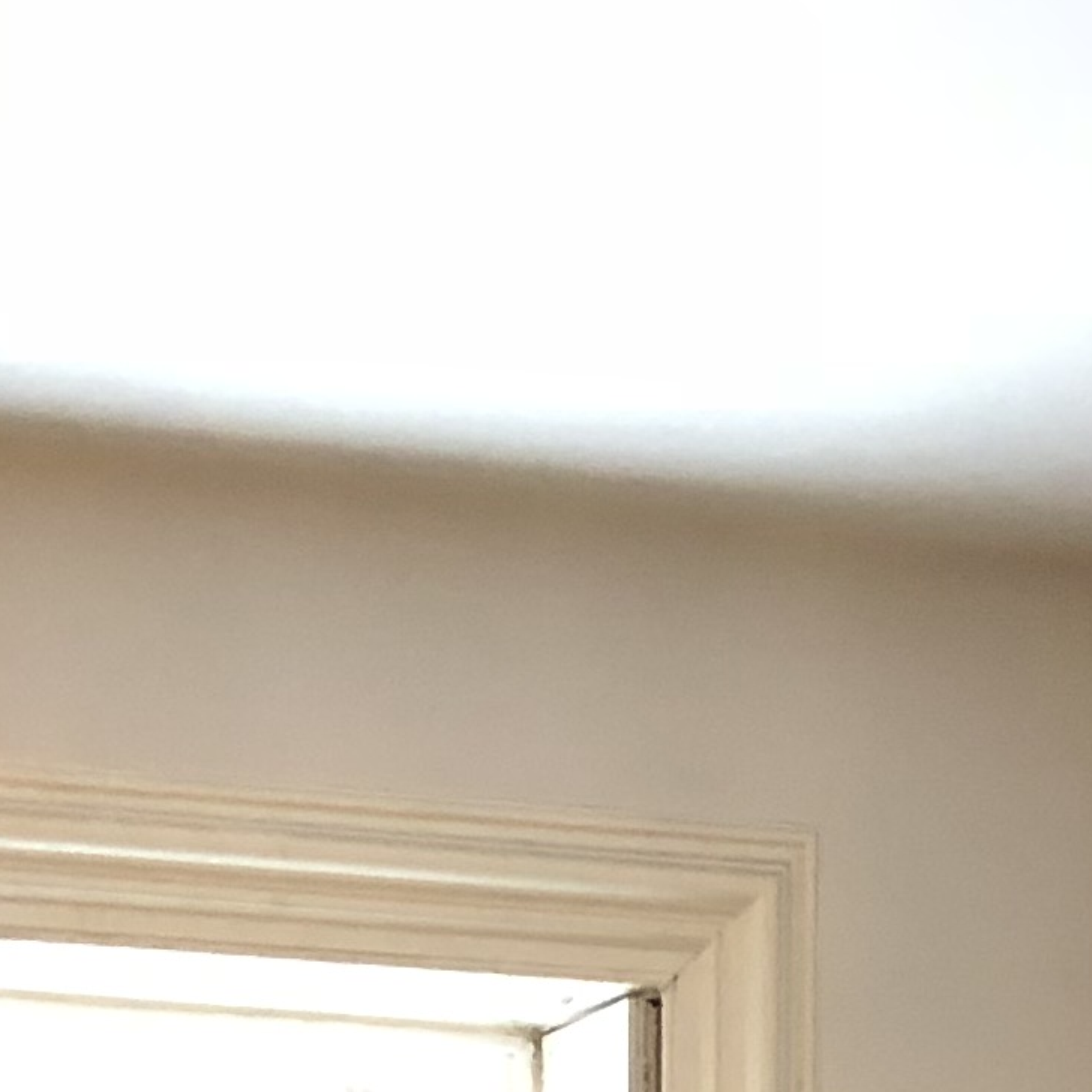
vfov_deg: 11.5
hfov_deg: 12.7
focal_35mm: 137
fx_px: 4890
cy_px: 2198
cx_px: 729
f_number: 1.8
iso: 100
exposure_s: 1/5
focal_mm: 3.99
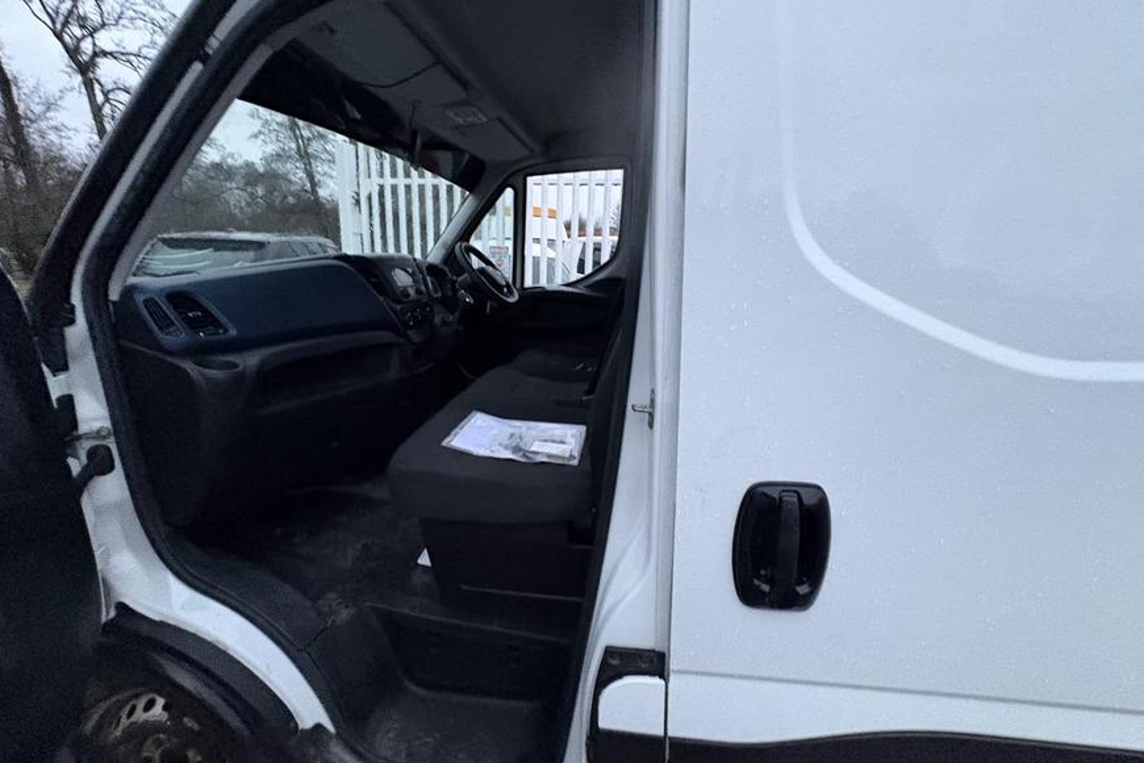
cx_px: 564
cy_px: 372
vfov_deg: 77.3
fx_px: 477
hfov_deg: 100.4
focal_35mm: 15
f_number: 2.2
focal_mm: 2.22
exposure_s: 1/60
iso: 800
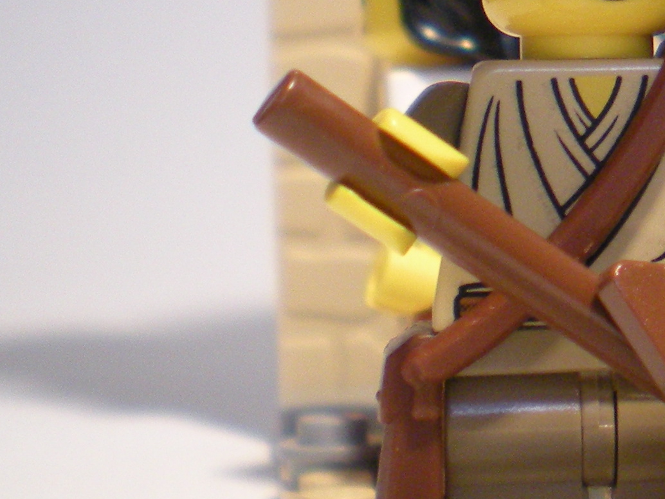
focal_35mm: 120
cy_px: 140
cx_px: 942
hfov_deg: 15.4
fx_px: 2305
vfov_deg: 12.3
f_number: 3.1
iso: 197
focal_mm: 6.3
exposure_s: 1/59.8
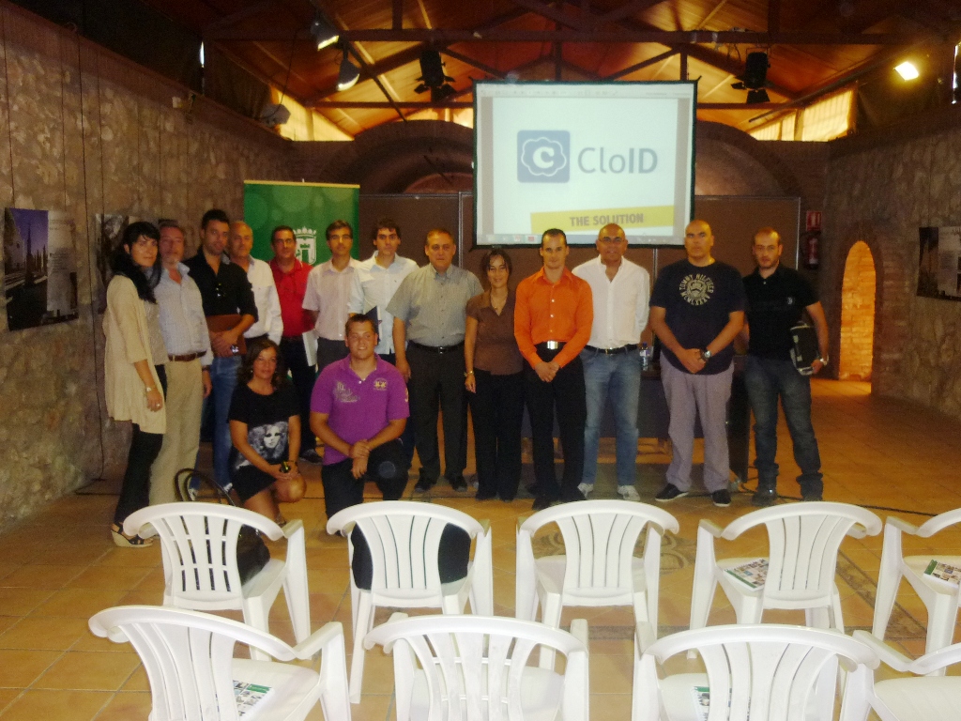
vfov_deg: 42.9
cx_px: 480
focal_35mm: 33
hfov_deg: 55.4
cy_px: 360
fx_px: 916
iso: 250
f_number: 2.8
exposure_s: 1/30
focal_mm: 5.5
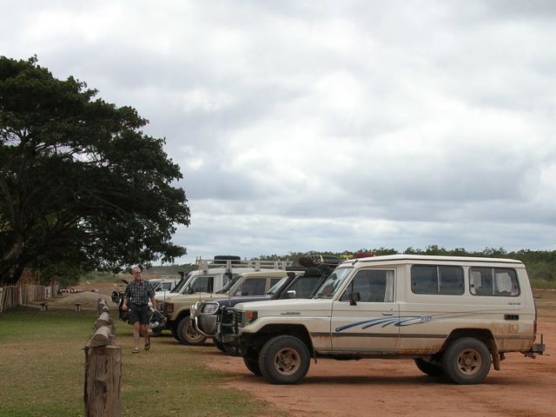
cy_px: 208
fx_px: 578
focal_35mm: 36
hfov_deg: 51.4
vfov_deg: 39.7
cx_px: 278
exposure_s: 1/645
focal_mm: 6
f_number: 3.7
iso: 50
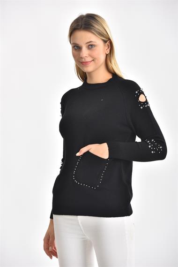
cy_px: 134
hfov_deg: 8.6
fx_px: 1185
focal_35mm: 160
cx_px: 89
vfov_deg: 12.8
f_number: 6.3
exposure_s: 1/160
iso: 100
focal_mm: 160
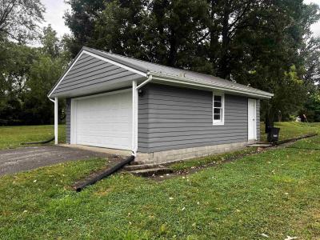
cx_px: 160
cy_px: 120
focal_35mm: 26
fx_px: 240
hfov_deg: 67.3
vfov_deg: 53.1
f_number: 1.6
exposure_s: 1/164
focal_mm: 5.1
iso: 40
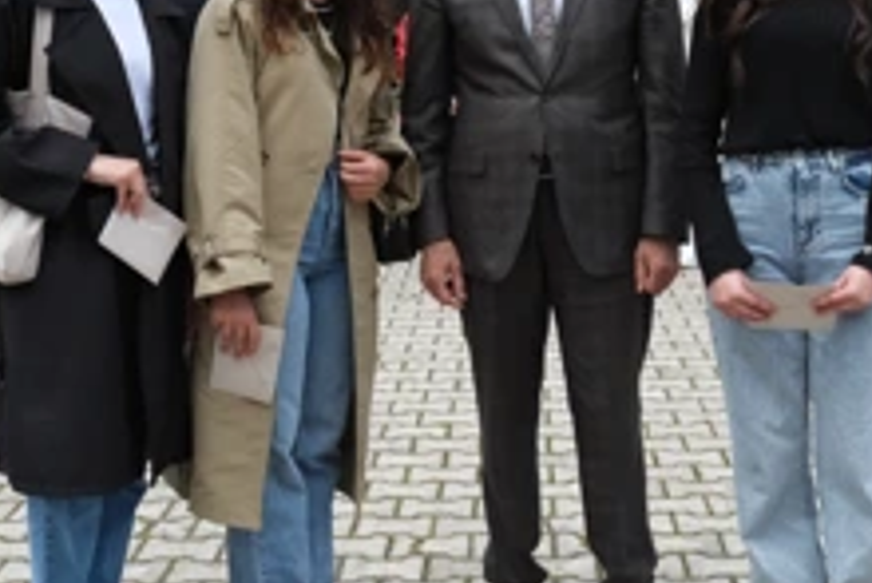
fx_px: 1551
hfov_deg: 31.4
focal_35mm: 64
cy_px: 208
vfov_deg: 21.2
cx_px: 499
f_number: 5.6
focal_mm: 21.3
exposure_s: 1/4000
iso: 2000
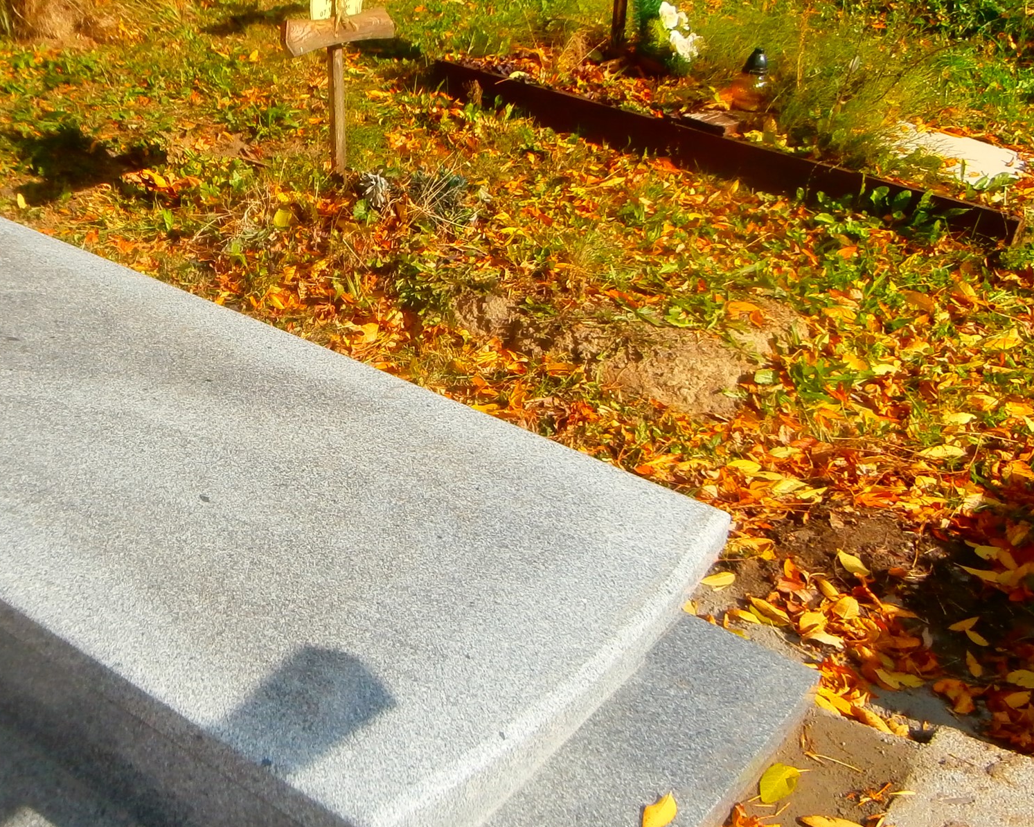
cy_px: 315
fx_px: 1438
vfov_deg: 31.9
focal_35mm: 47
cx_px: 252
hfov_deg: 38.5
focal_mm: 4.2
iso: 100
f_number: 3
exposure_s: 1/1000
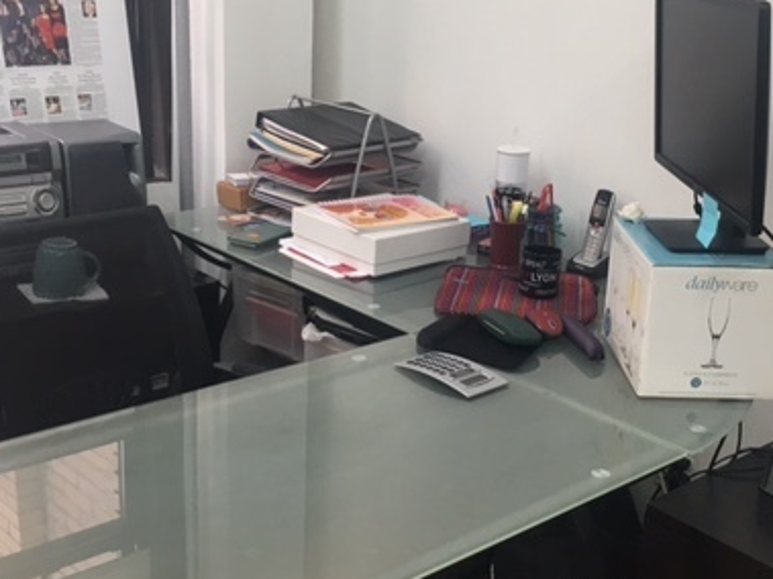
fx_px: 1094
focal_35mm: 49
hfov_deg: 38.8
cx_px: 463
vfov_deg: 29.7
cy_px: 300
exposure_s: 1/30
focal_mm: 4.15
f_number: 2.2
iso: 64
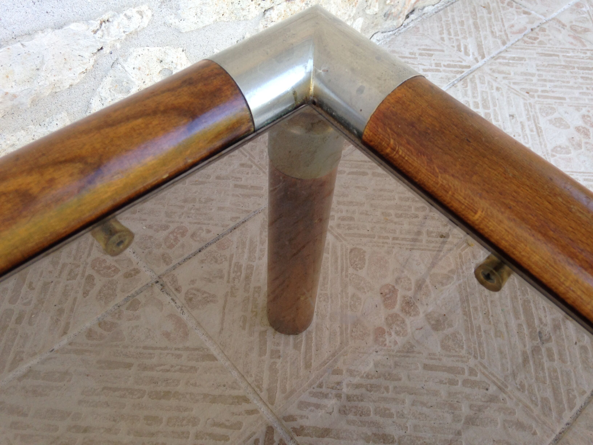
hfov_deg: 55.4
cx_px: 296
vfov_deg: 42.9
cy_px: 222
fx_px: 565
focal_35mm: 33
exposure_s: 1/60
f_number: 2.4
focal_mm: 4.12
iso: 50
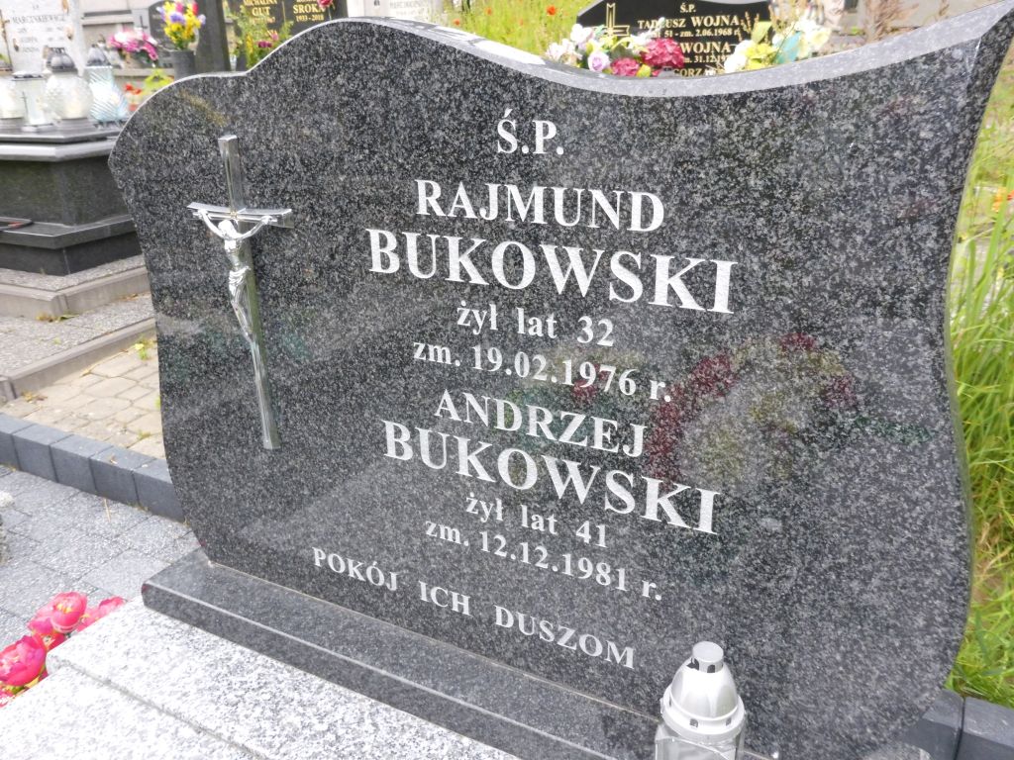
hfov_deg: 63.4
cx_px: 507
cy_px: 380
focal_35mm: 28
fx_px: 820
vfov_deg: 49.7
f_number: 3.3
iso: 250
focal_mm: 4.9
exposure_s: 1/60
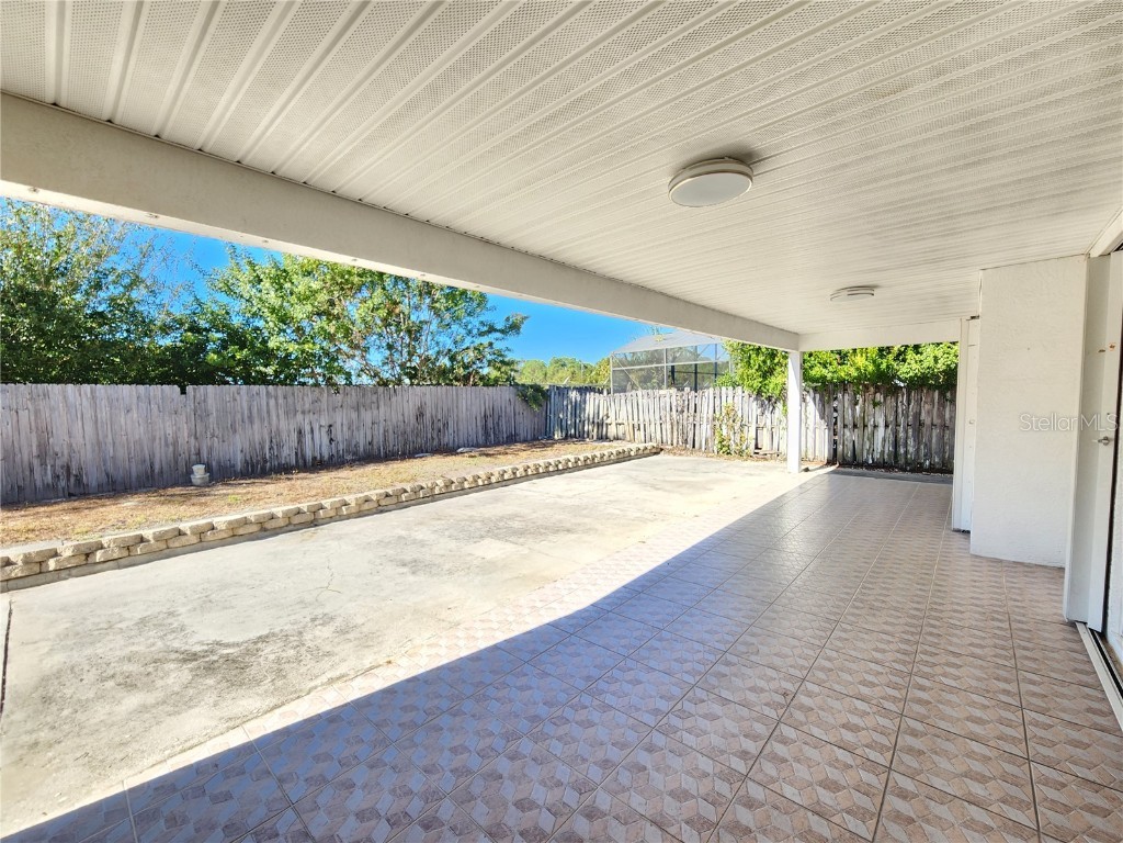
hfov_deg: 106.2
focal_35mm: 13
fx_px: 422
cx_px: 562
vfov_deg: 89.9
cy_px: 422
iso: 50
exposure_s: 1/200
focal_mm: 2.2
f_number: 2.2
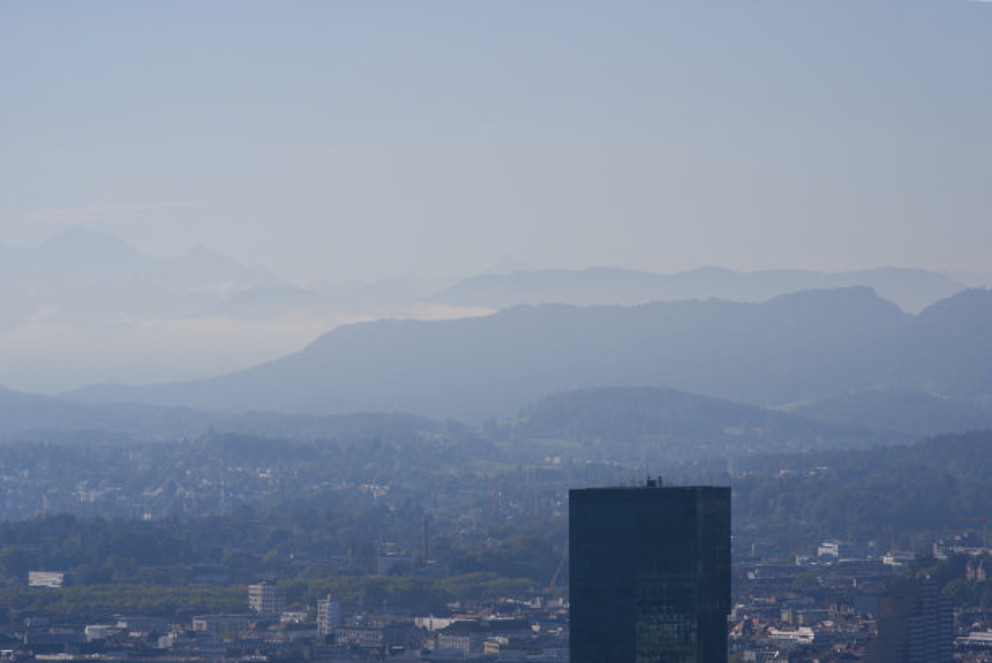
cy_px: 332
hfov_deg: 10.3
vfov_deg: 6.9
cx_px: 496
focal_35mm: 200
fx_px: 5515
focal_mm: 200
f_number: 8
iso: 100
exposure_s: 1/500
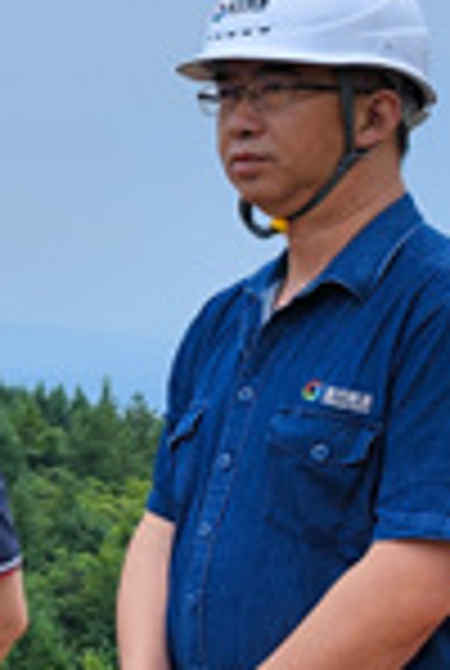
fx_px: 2183
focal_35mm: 117
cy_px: 178
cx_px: -716
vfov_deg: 17.4
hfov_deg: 9.9
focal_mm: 6.92
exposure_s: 1/1301
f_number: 1.9
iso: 50
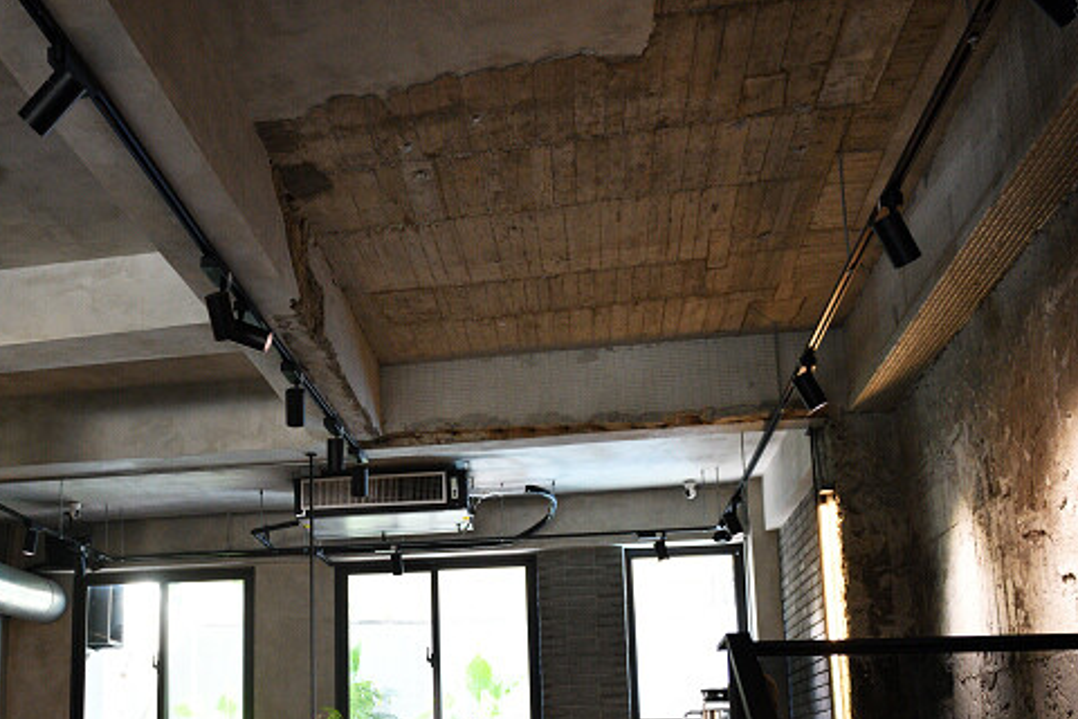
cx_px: 254
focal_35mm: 40
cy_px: 572
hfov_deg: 46.5
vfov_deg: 32.5
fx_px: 1198
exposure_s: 1/80
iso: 2000
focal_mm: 24
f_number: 5.6
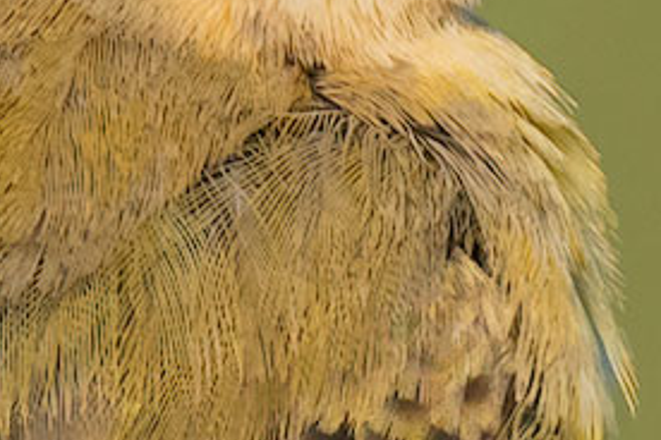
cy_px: 555
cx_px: 125
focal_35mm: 7297
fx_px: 133971
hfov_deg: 0.3
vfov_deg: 0.2
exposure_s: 1/1000
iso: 640
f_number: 8
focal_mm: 700
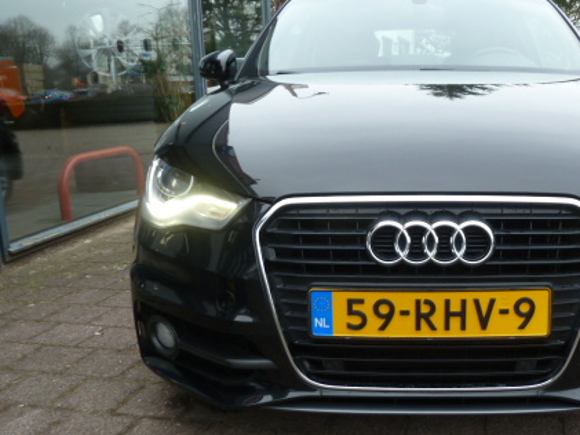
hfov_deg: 47.9
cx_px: 402
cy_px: 229
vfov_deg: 37.7
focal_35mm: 38
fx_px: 637
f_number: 3.3
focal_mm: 4.1
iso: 80
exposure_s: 1/60
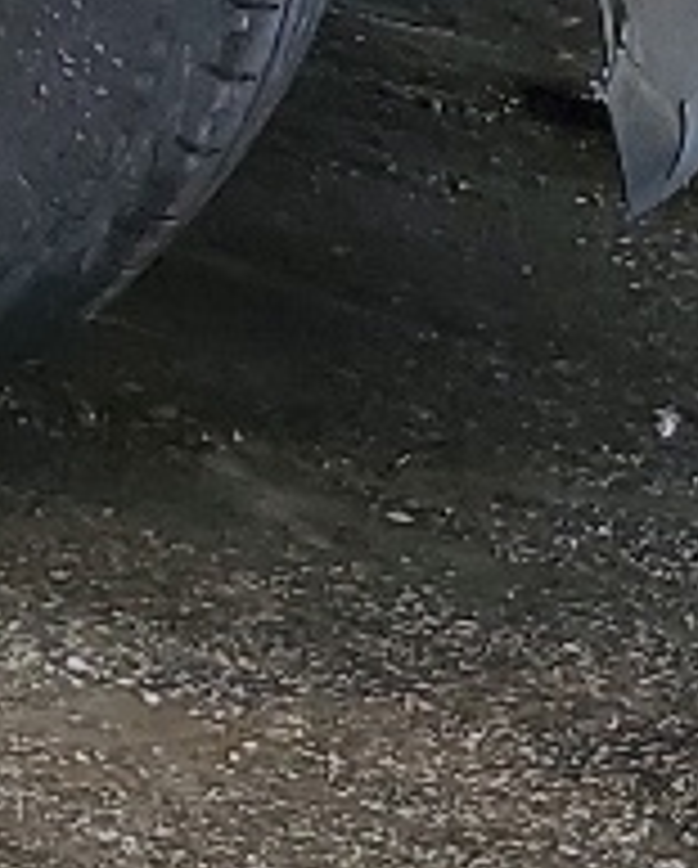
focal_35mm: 210
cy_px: -1295
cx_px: -1301
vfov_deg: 8.3
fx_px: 5410
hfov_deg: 6.8
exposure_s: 1/263
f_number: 1.5
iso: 50
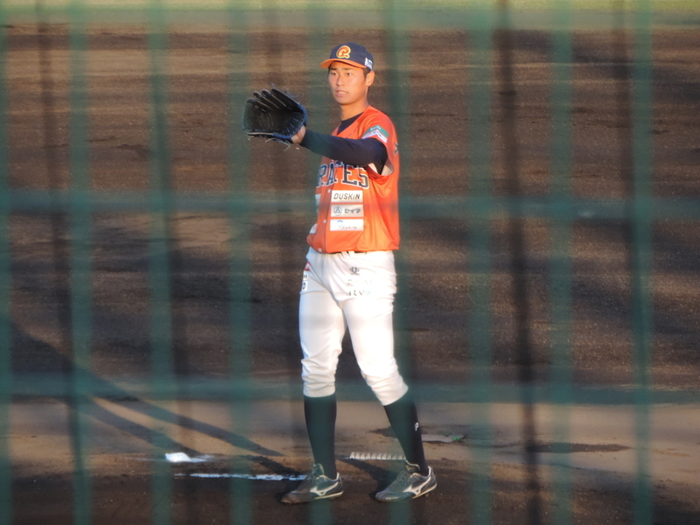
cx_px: 350
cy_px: 262
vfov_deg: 2.7
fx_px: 11122
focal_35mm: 550
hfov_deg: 3.6
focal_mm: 98.1
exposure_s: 1/250
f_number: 4.9
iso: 360
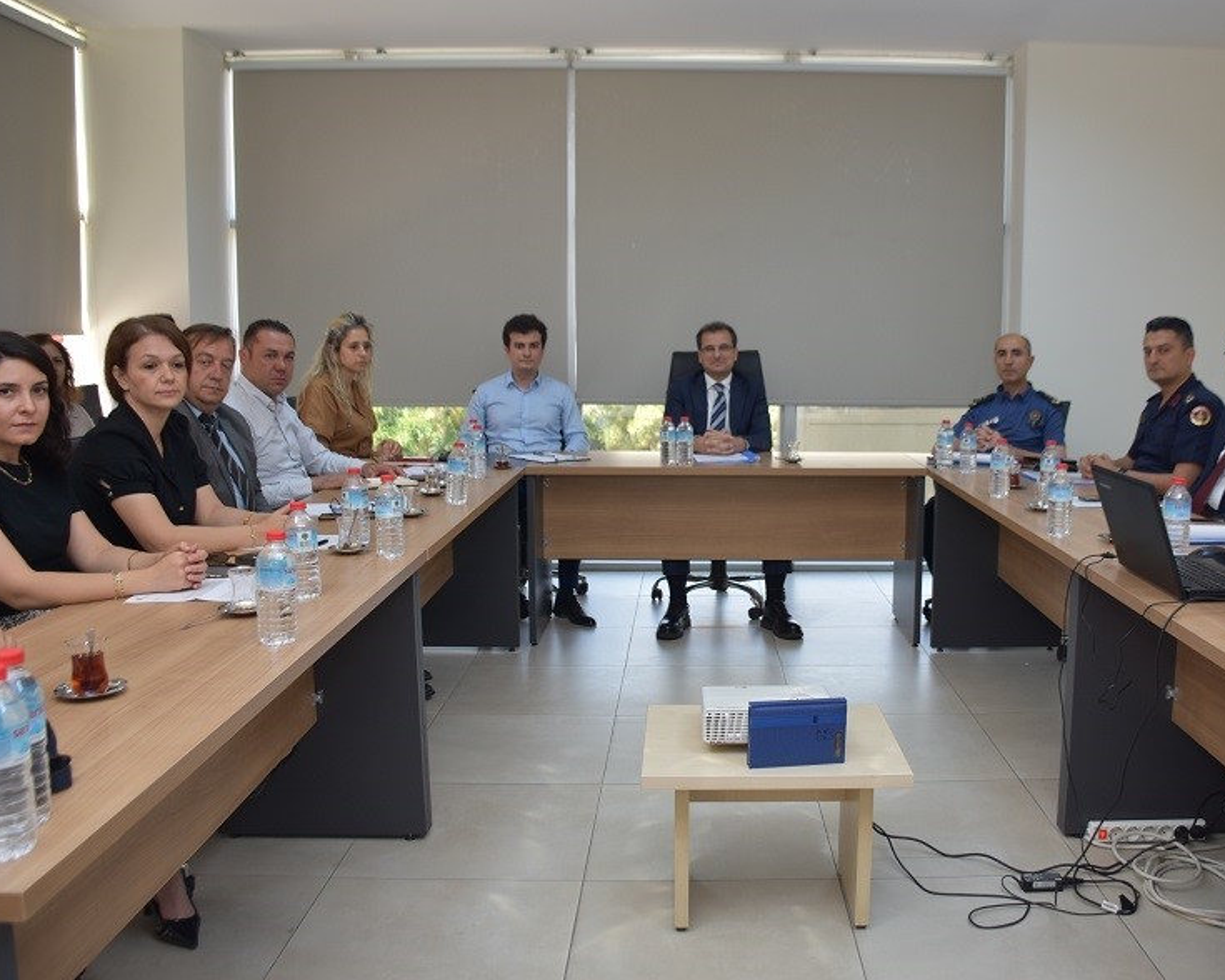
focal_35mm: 31
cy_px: 495
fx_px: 1124
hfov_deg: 56.9
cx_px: 715
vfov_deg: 47.1
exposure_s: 1/60
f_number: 4
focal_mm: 18
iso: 320
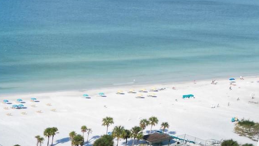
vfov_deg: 15.5
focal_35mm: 73
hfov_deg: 24.3
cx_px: -99
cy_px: 201
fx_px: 501
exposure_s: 1/4000
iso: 160
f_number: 1.7
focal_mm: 6.72
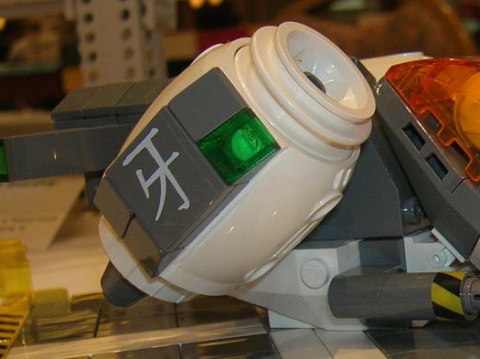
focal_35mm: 84
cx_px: 478
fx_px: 1164
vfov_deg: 17.3
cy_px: 324
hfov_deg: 22.4
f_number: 2.9
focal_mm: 5.7
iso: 50
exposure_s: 1/30
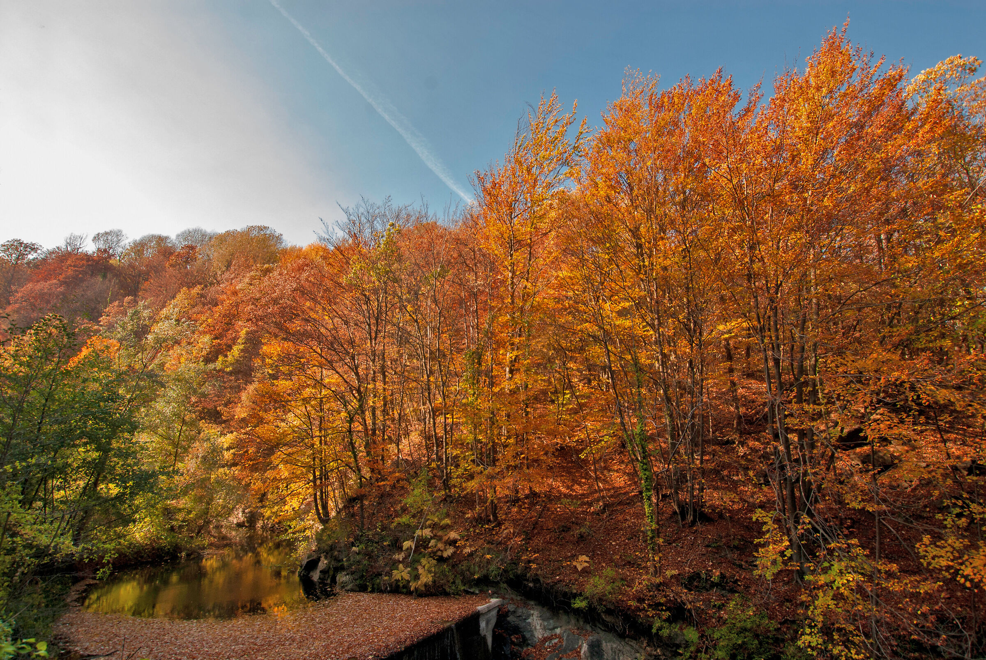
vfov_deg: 69.8
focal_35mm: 17
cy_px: 330
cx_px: 493
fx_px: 473
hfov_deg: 92.4
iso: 160
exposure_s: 1/80
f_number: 8
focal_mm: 11.5
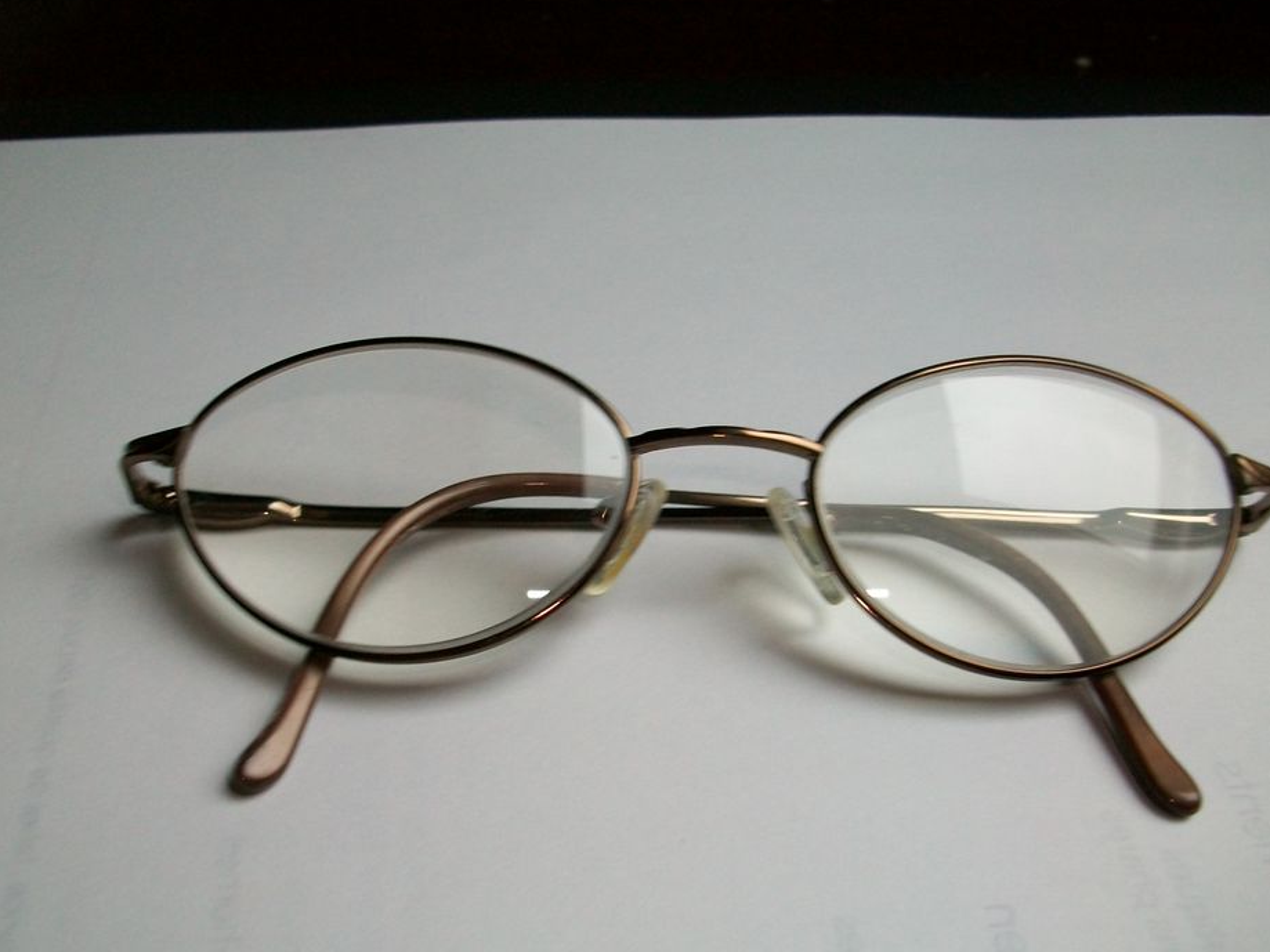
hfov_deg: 50.1
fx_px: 1357
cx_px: 622
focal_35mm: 37
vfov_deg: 38.6
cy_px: 497
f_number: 2.8
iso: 120
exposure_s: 1/60
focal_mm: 5.7
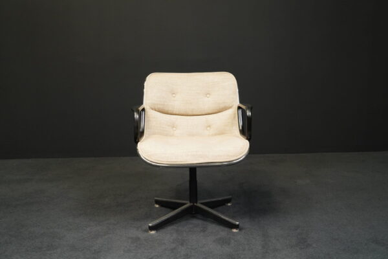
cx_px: 194
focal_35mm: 41
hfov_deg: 47.4
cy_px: 130
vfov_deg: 32.6
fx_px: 442
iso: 5000
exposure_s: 1/100
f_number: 8
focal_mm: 41
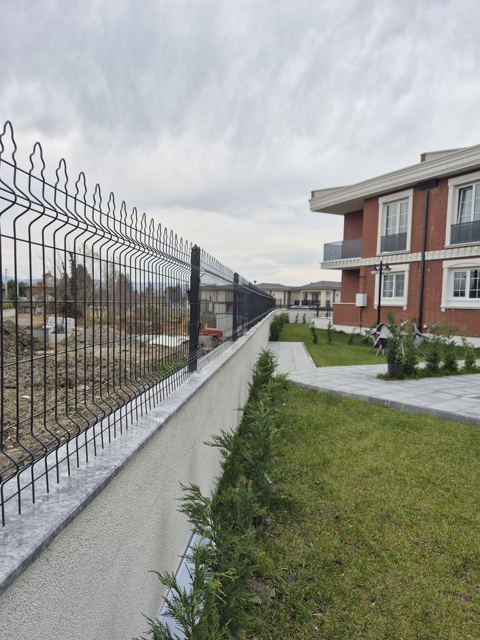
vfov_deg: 71.6
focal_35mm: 24
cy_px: 326
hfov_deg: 56.8
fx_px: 444
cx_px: 241
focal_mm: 5.4
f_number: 1.8
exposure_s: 1/180
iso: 25
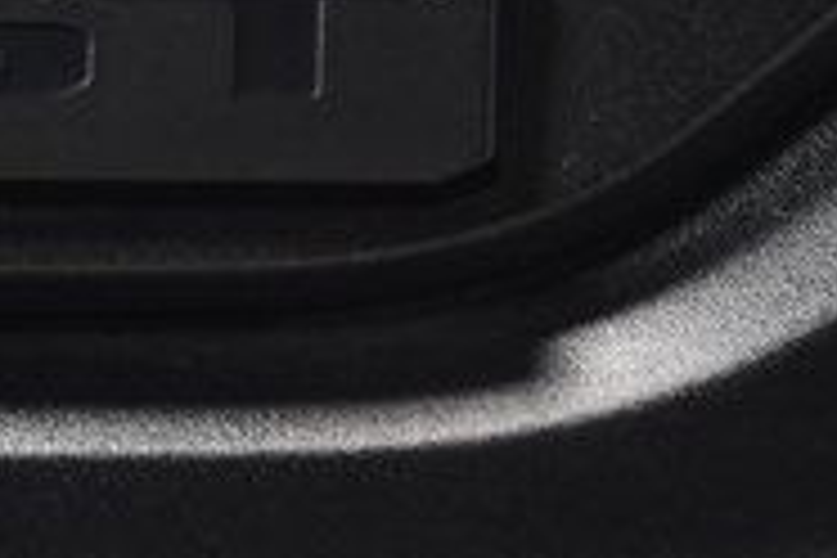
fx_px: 13437
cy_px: 326
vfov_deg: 2.4
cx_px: -1238
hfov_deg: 3.5
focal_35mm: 578
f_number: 7.1
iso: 560
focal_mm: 70
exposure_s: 1/30
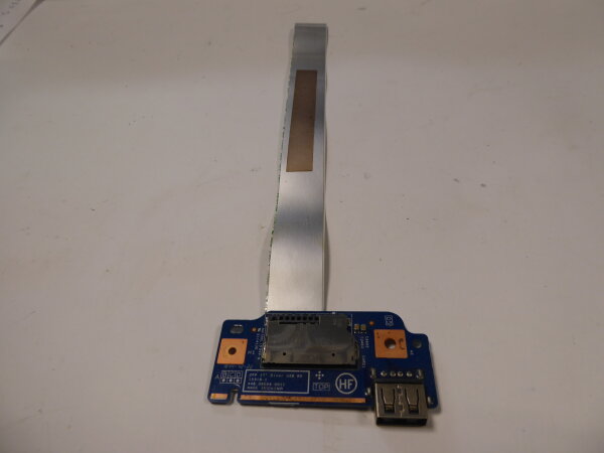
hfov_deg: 69.4
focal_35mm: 25
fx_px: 436
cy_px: 226
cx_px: 302
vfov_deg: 54.9
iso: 125
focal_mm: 4.3
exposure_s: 1/60
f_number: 3.3
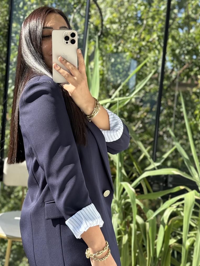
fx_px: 485
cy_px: 155
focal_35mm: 63
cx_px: 72
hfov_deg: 23.2
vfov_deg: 30.7
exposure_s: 1/657
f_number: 1.78
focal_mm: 6.76
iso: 64
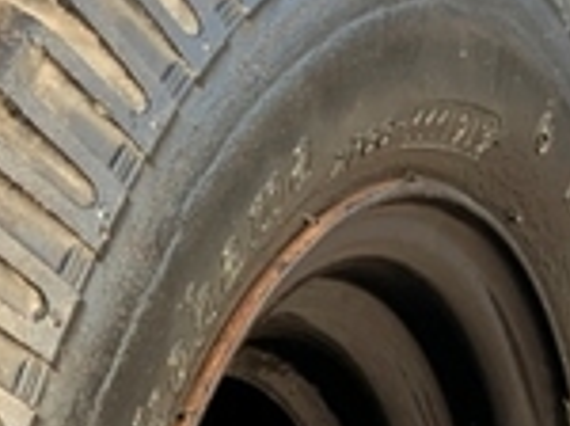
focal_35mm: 139
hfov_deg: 14.0
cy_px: 822
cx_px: 23
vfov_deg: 9.9
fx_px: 2285
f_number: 1.8
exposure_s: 1/141
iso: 25
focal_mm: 4.25
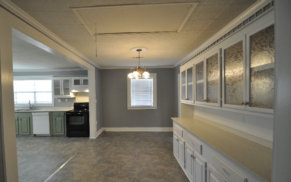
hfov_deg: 97.8
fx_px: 127
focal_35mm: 16
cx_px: 139
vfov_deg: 71.1
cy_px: 100
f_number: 4
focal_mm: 10
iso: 640
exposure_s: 1/60
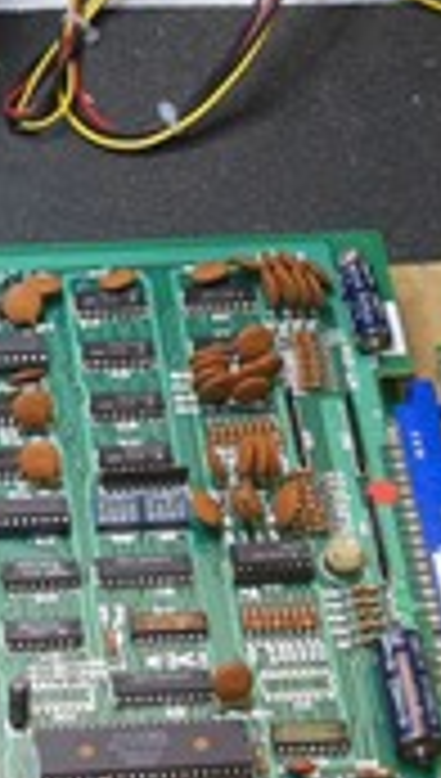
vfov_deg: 17.7
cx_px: -189
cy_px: 342
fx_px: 2502
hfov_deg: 9.8
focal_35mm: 121
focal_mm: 7.7
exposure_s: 1/30
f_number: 3.8
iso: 320
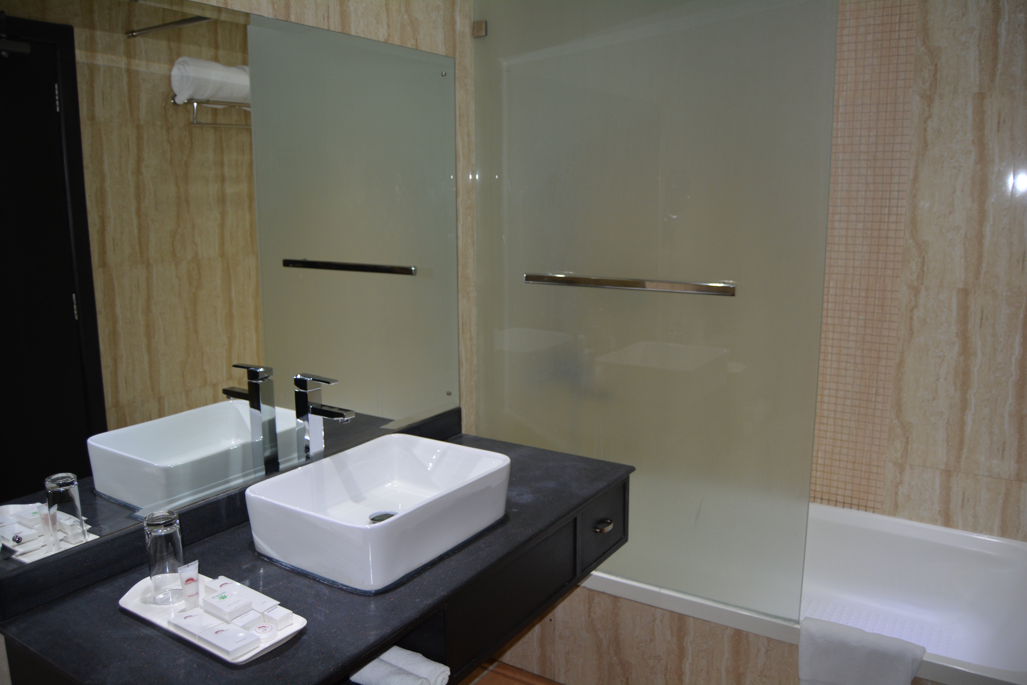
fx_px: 770
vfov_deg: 47.9
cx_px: 514
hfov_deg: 67.4
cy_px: 342
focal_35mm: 27
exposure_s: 1/60
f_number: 3.5
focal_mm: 18
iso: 400
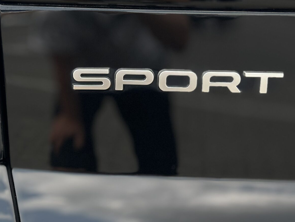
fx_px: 895
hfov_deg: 18.2
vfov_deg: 14.1
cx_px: -3
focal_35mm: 105
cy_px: 85
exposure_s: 1/1453
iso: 80
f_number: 1.78
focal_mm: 6.86
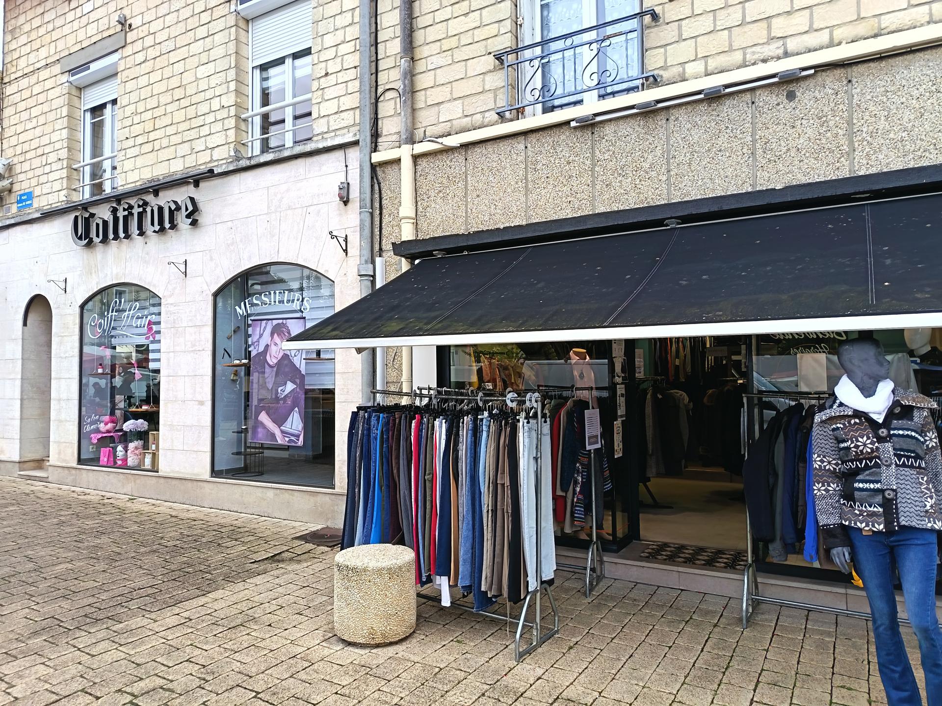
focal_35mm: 24
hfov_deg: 71.6
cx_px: 471
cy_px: 353
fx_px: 653
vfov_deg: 56.8
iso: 152
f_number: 1.75
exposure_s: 1/100
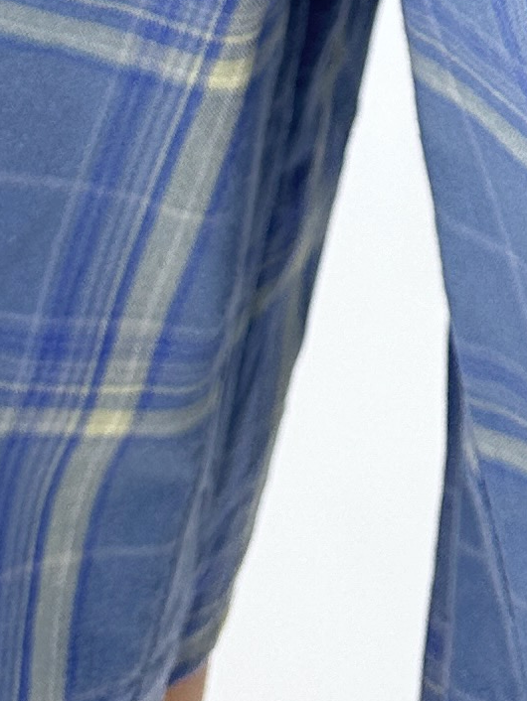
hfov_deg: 10.7
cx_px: 577
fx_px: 2779
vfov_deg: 11.8
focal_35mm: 137
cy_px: -968
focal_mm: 6.86
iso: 80
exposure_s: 1/433
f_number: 1.78
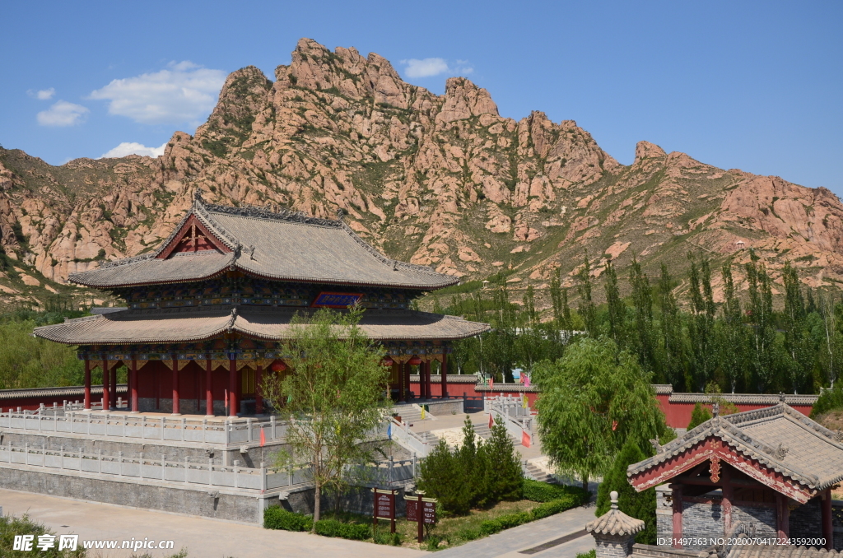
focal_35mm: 42
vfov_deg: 31.7
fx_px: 981
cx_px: 422
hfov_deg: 46.5
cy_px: 279
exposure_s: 1/800
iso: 200
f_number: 8
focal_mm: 28
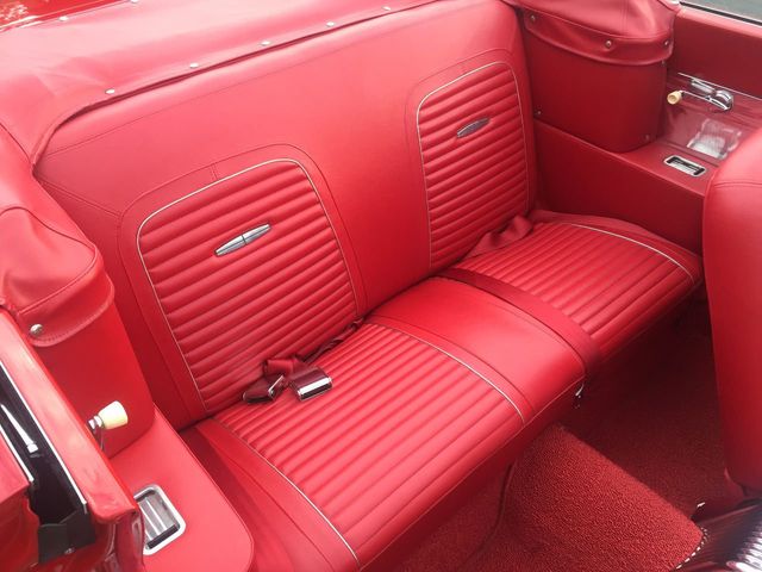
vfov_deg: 48.2
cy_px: 286
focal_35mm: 29
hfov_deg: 61.7
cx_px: 381
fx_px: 638
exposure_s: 1/120
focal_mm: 4.15
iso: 40
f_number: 2.2
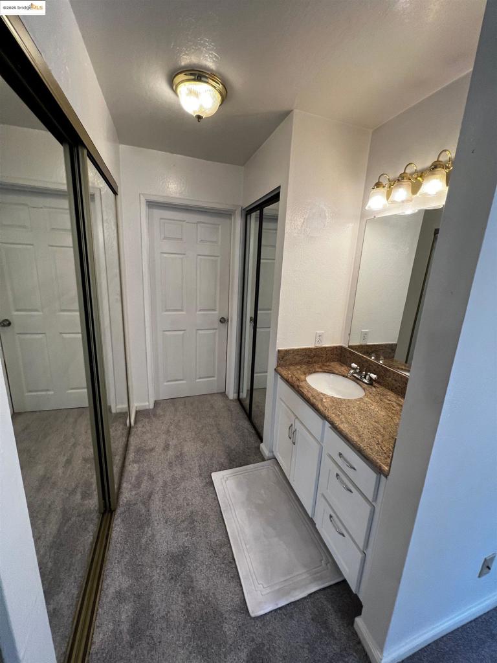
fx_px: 249
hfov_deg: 89.9
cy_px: 332
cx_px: 248
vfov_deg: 106.2
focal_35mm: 13
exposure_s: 1/120
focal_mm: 1.57
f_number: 1.8
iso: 200
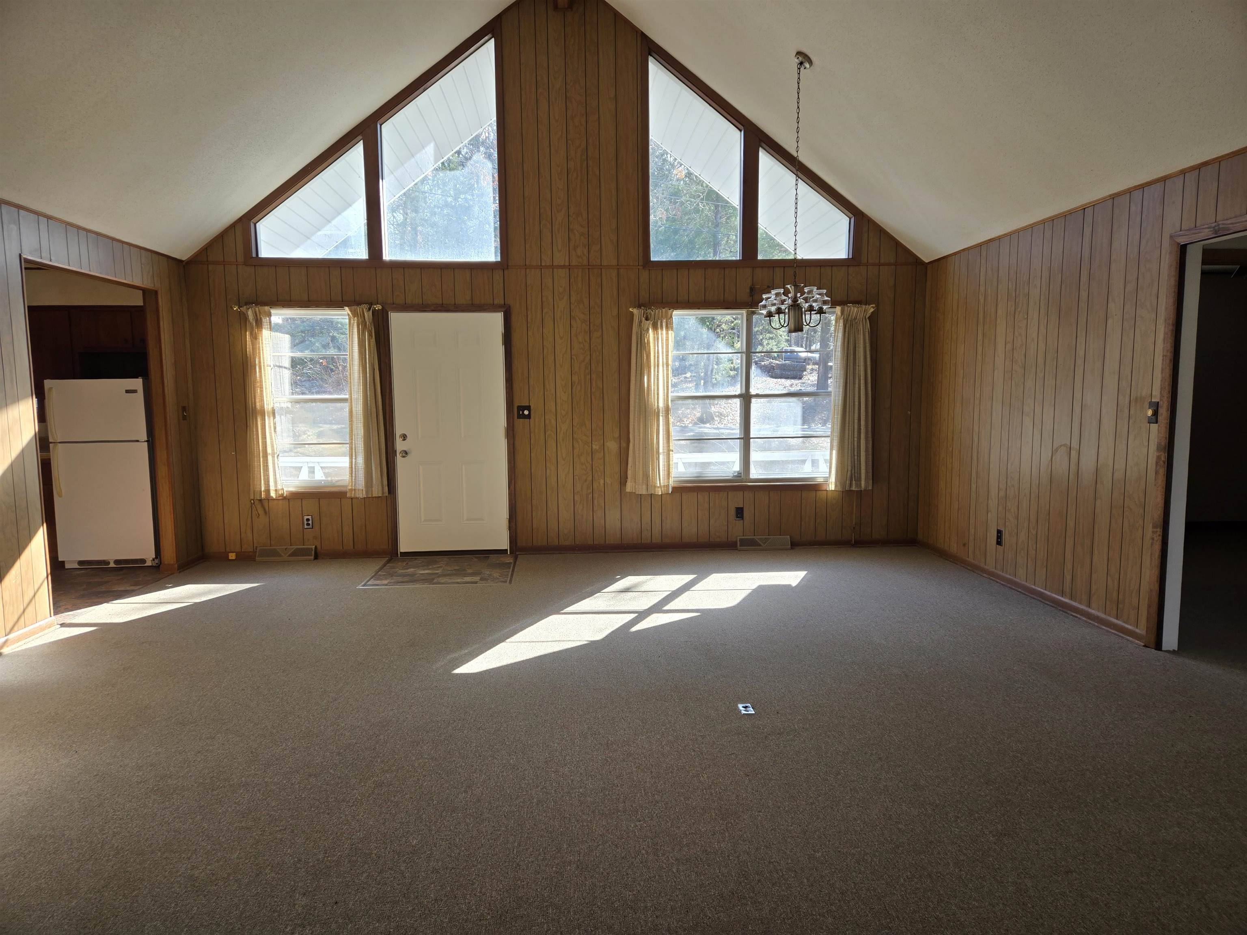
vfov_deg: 58.9
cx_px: 624
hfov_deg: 73.9
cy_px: 468
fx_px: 829
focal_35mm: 23
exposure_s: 1/180
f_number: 1.8
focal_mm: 5.4
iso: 40
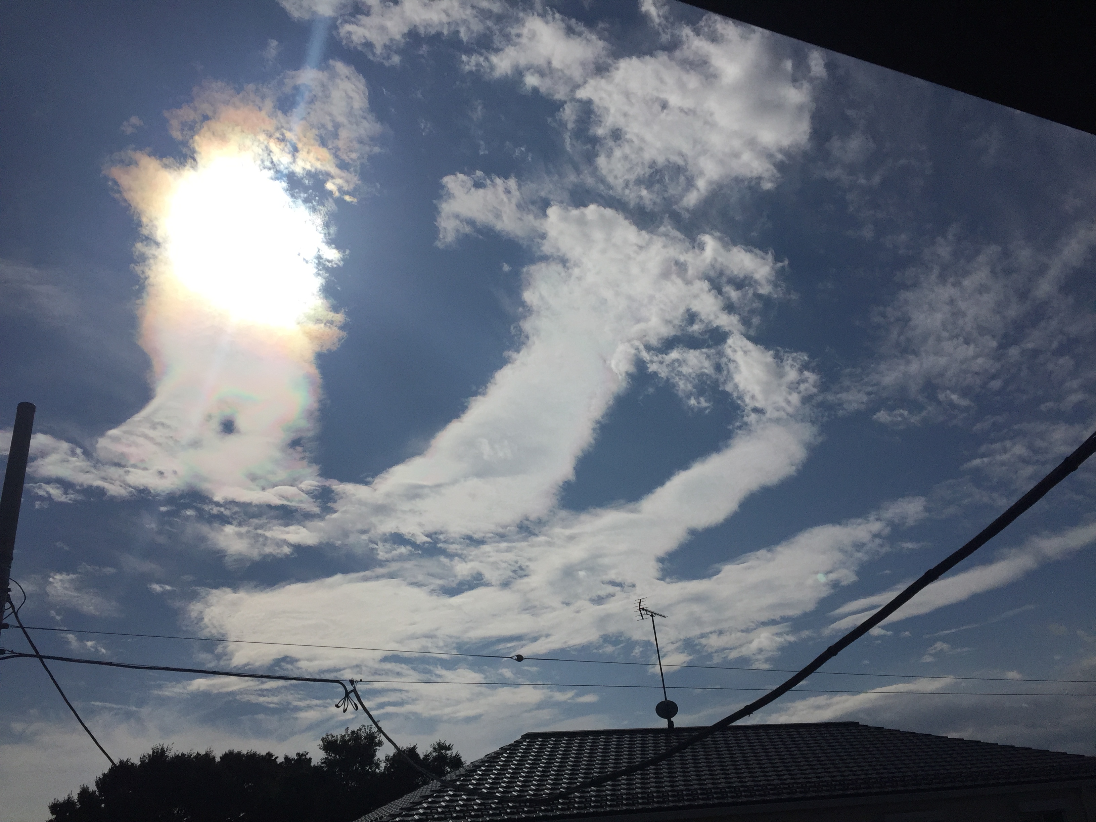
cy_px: 411
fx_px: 918
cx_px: 548
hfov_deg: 61.7
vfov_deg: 48.2
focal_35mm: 29
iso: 40
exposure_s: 1/40000
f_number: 2.2
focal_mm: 4.15
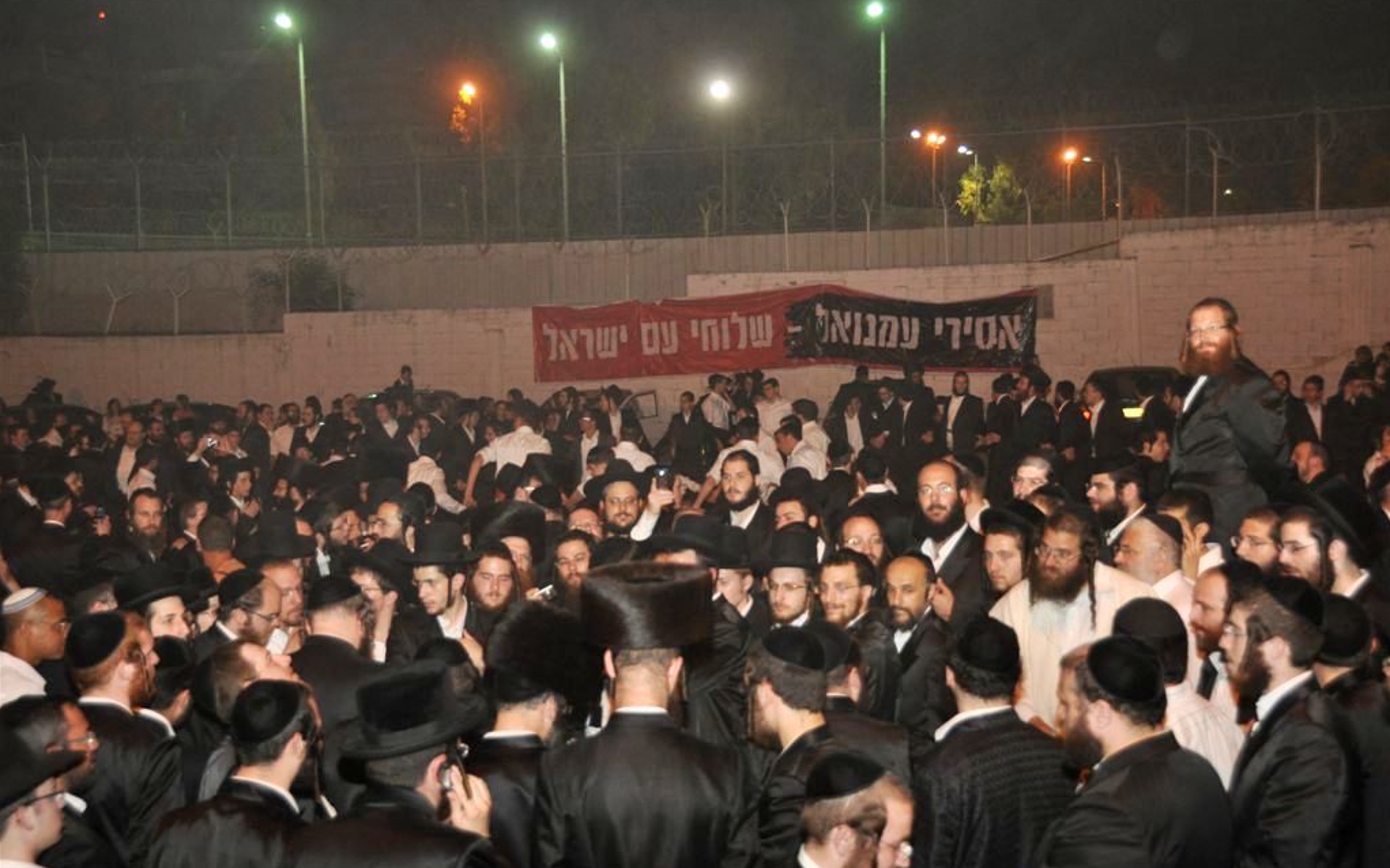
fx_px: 1856
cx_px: 696
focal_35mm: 49
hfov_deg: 41.1
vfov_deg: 26.3
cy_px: 454
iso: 800
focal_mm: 32
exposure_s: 1/60
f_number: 4
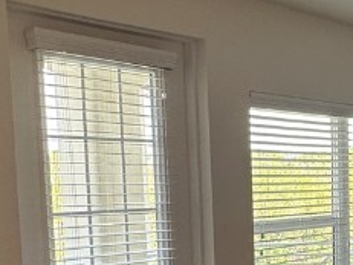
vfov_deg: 23.0
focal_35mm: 62
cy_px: 244
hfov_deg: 28.7
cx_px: 374
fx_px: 632
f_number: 2.2
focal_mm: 2.22
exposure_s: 1/120
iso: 50
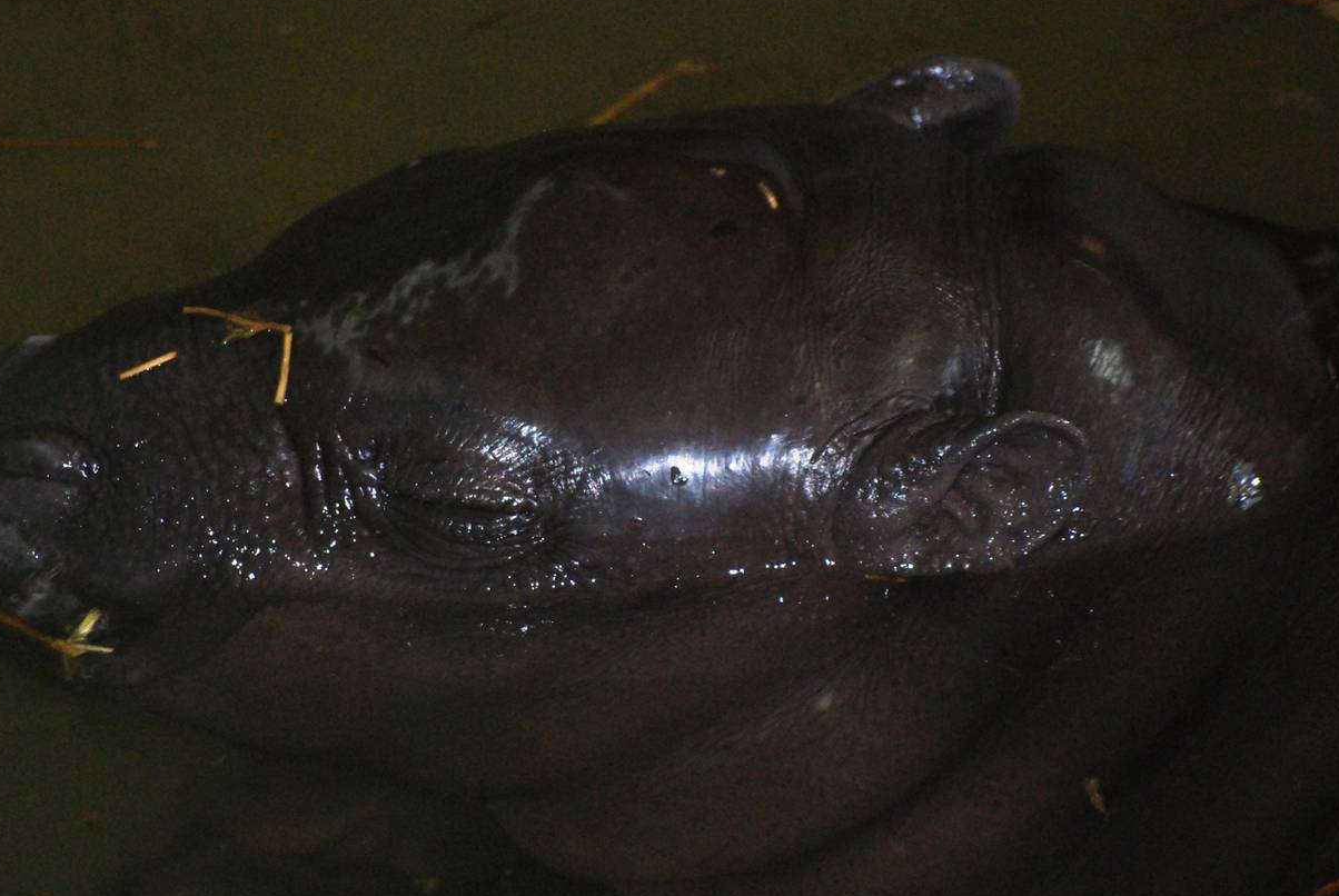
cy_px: 419
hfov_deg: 3.8
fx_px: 20035
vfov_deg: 2.6
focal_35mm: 538
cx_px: 605
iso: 1000
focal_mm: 270
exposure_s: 1/60
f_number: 5.6
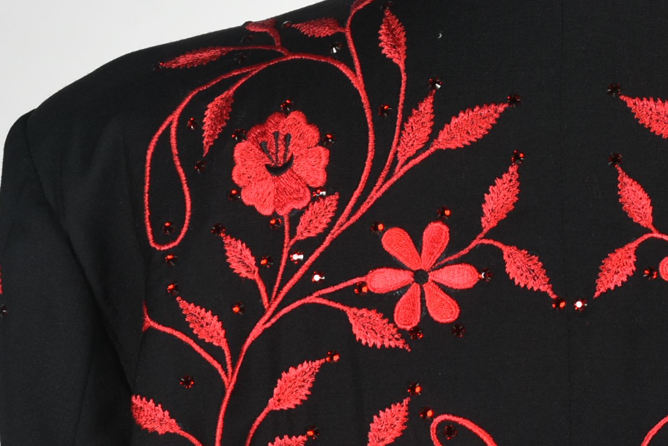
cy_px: 322
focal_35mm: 186
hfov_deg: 11.0
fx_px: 3454
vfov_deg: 7.4
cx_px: 562
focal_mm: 56
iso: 320
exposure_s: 1/60
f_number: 11
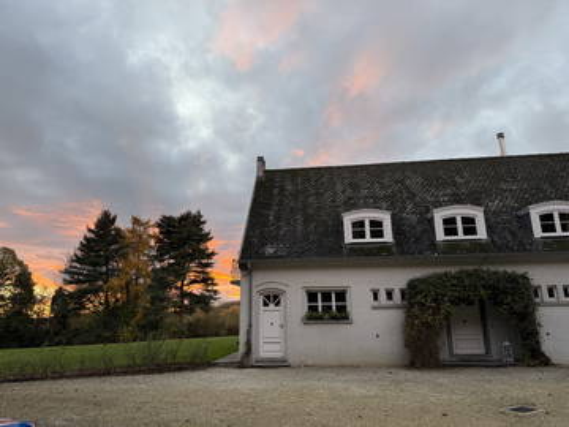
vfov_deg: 56.8
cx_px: 284
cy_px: 214
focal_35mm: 24
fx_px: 394
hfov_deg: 71.6
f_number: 1.78
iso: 80
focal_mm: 6.76
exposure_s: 1/121
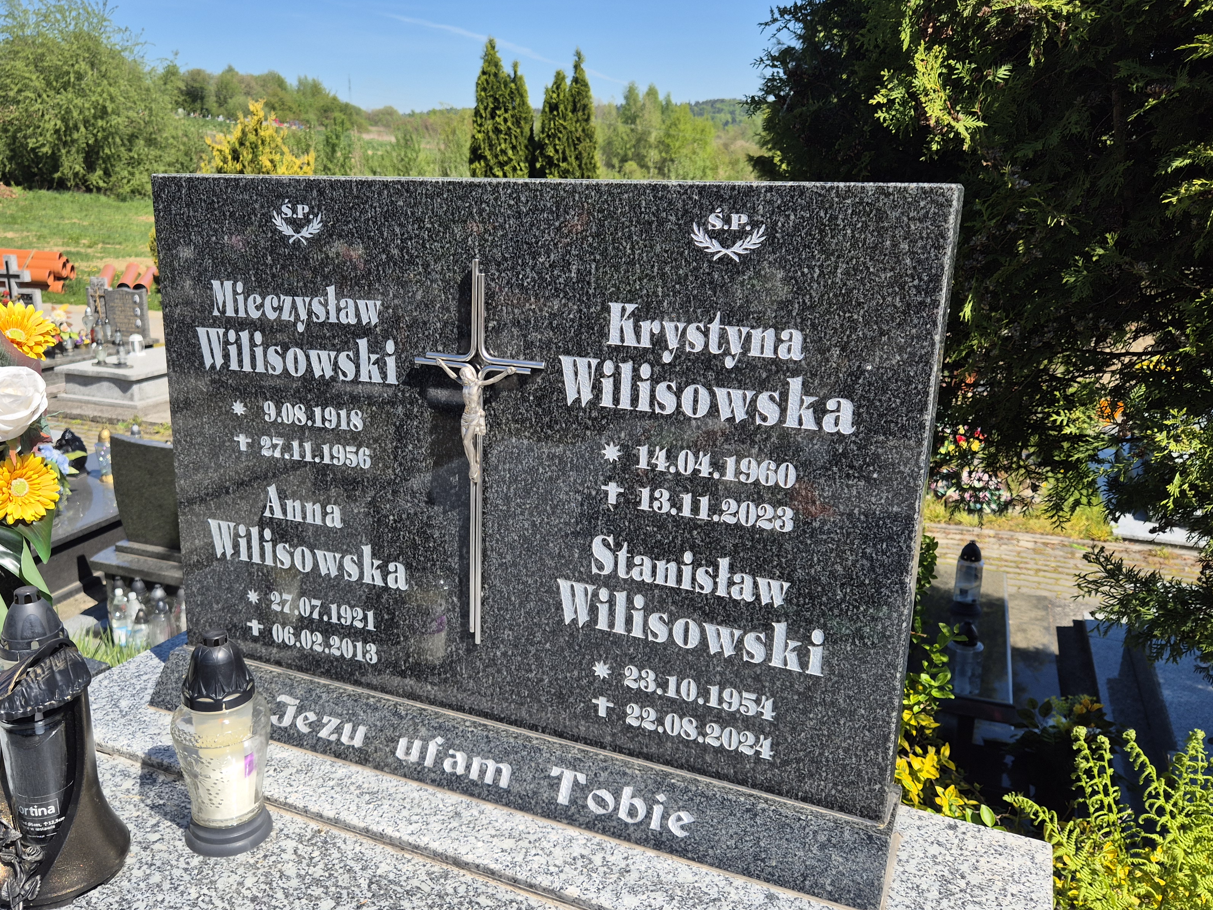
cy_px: 462
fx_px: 1016
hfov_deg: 61.3
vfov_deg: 48.2
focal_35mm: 29
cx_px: 513
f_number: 1.8
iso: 25
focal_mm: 5.4
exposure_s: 1/1616
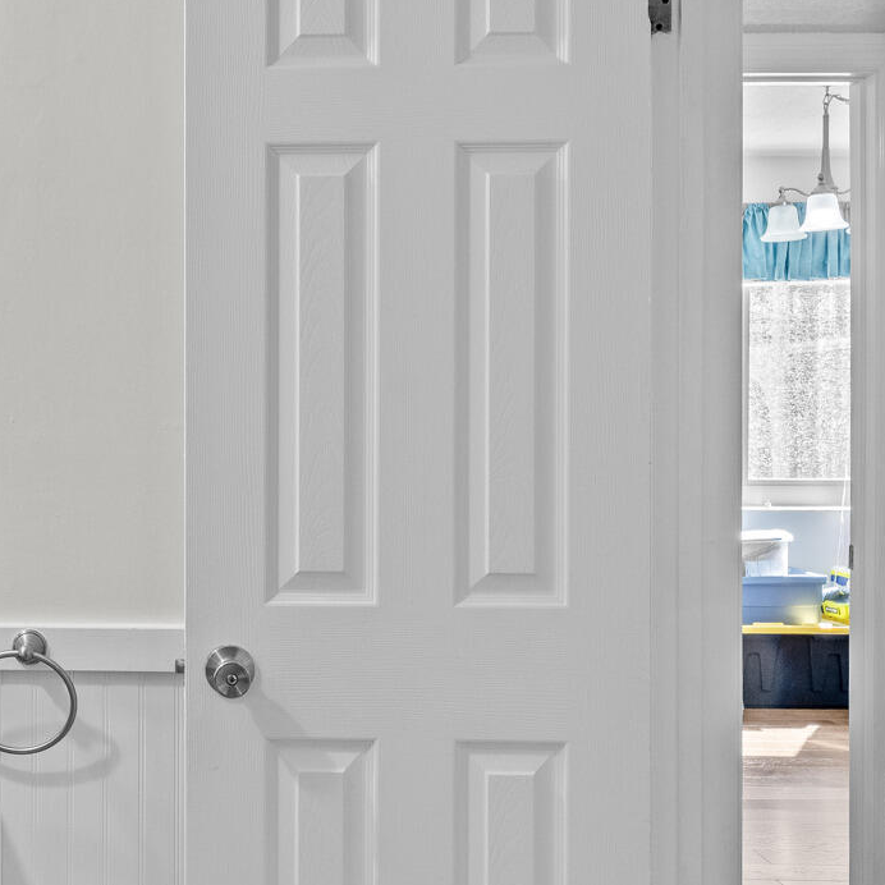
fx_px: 1288
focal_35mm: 45
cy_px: 415
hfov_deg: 36.1
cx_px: 129
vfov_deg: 37.9
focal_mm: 14.5
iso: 400
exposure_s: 1/10
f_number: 8
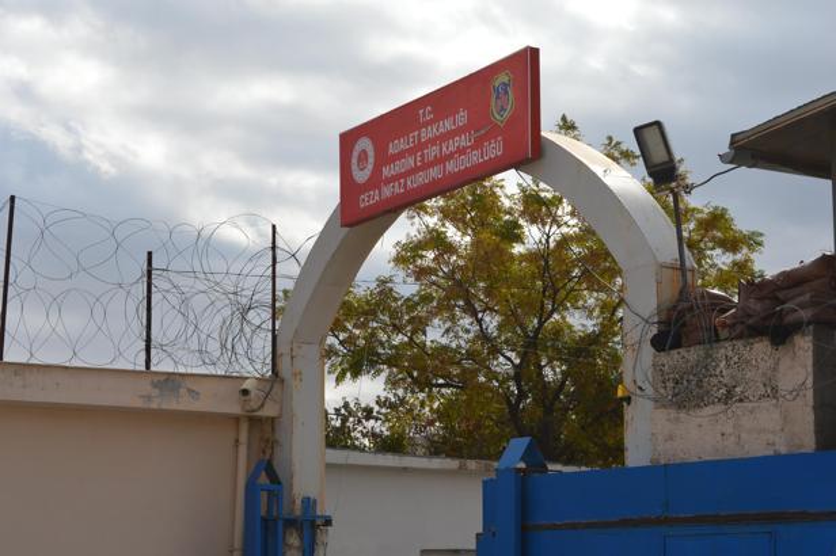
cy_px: 278
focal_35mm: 72
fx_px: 1671
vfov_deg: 18.9
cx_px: 418
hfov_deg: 28.1
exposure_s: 1/200
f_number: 9
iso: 100
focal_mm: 48
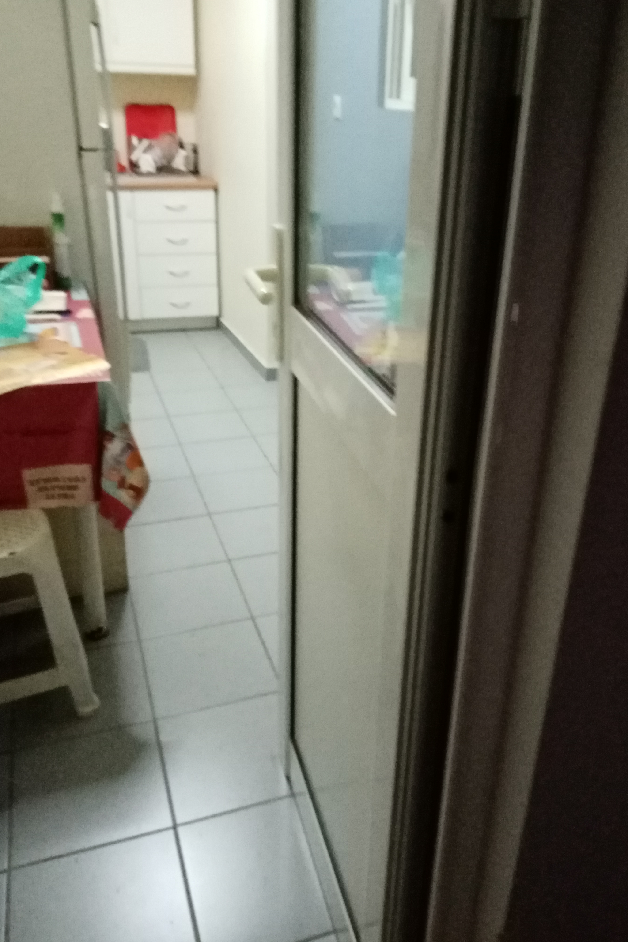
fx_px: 733
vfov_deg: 65.5
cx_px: 346
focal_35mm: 28
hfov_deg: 46.3
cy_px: 459
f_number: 1.8
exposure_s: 1/20
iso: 1509
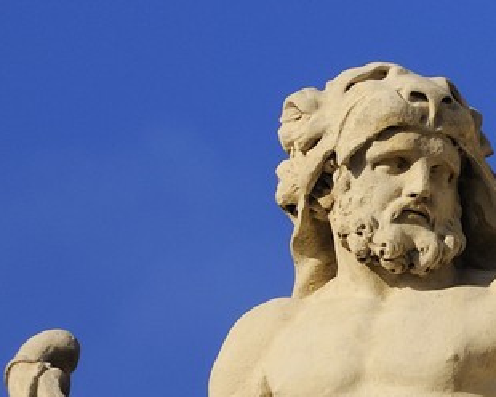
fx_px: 14210
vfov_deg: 1.6
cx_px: 1238
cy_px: 301
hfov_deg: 2.0
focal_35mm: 968
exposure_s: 1/400
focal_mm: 200
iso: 200
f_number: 11
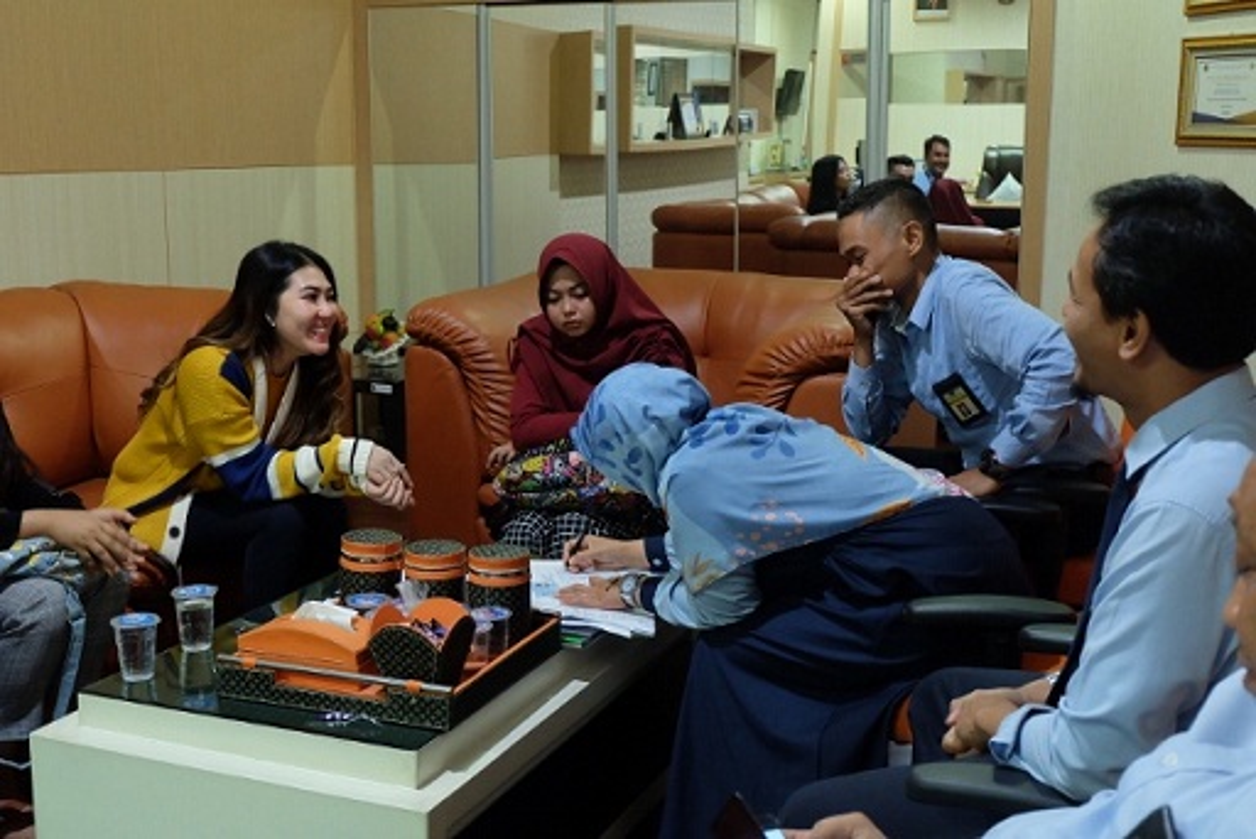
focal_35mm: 42
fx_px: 1466
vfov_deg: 31.9
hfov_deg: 46.4
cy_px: 420
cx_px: 628
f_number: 4.5
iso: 3200
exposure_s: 1/18
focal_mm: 28.2
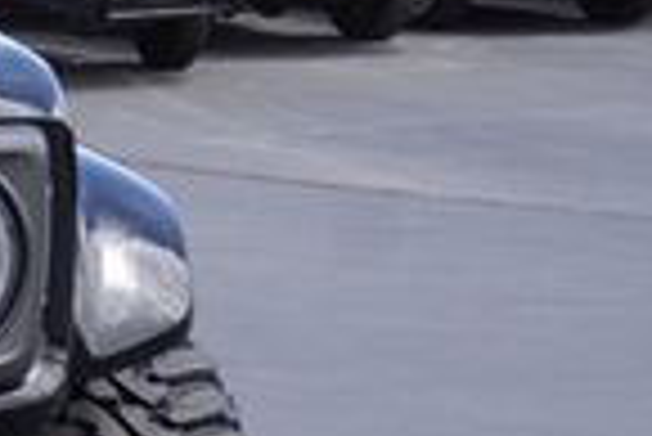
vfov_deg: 9.0
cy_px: 387
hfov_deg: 11.9
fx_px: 2759
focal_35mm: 152
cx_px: -706
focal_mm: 23
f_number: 7.1
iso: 100
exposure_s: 1/160
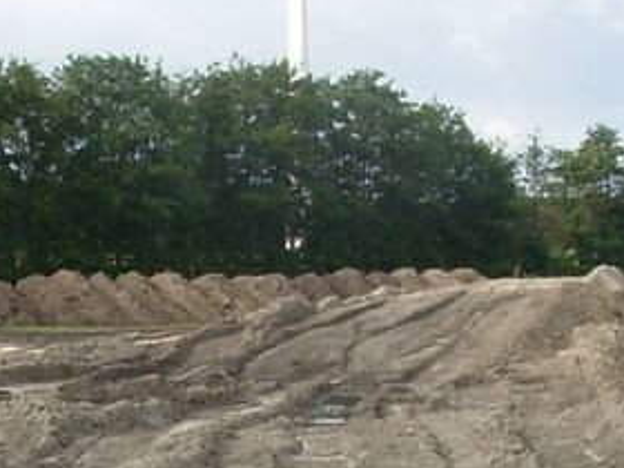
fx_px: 1713
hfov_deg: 19.9
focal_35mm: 95
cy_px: 59
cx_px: 664
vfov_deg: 15.4
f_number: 2.9
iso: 50
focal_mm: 6.3
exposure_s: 1/483
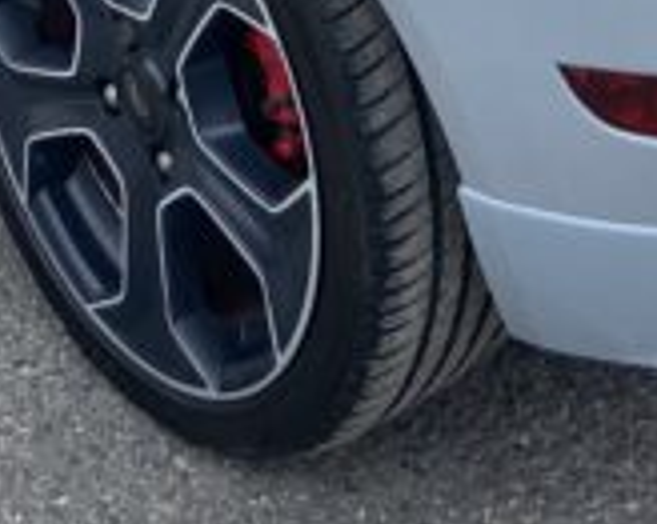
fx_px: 2410
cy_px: -444
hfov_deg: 15.5
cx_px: 417
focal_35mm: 124
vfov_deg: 11.5
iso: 32
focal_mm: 4.25
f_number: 1.8
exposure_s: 1/1701
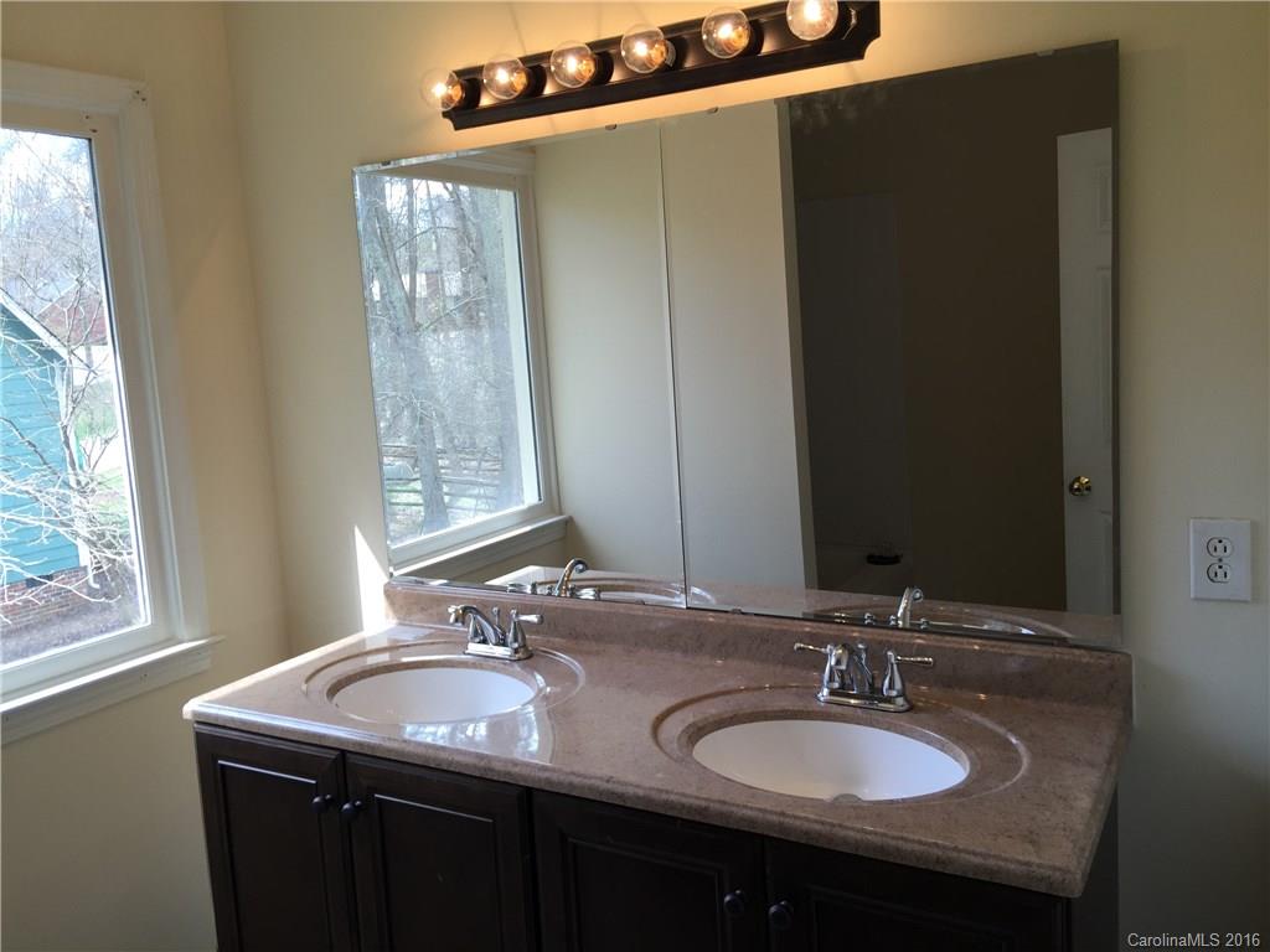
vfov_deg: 48.2
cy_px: 476
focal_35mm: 29
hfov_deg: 61.7
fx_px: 1064
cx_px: 635
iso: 32
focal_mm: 4.15
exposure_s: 1/120
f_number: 2.2
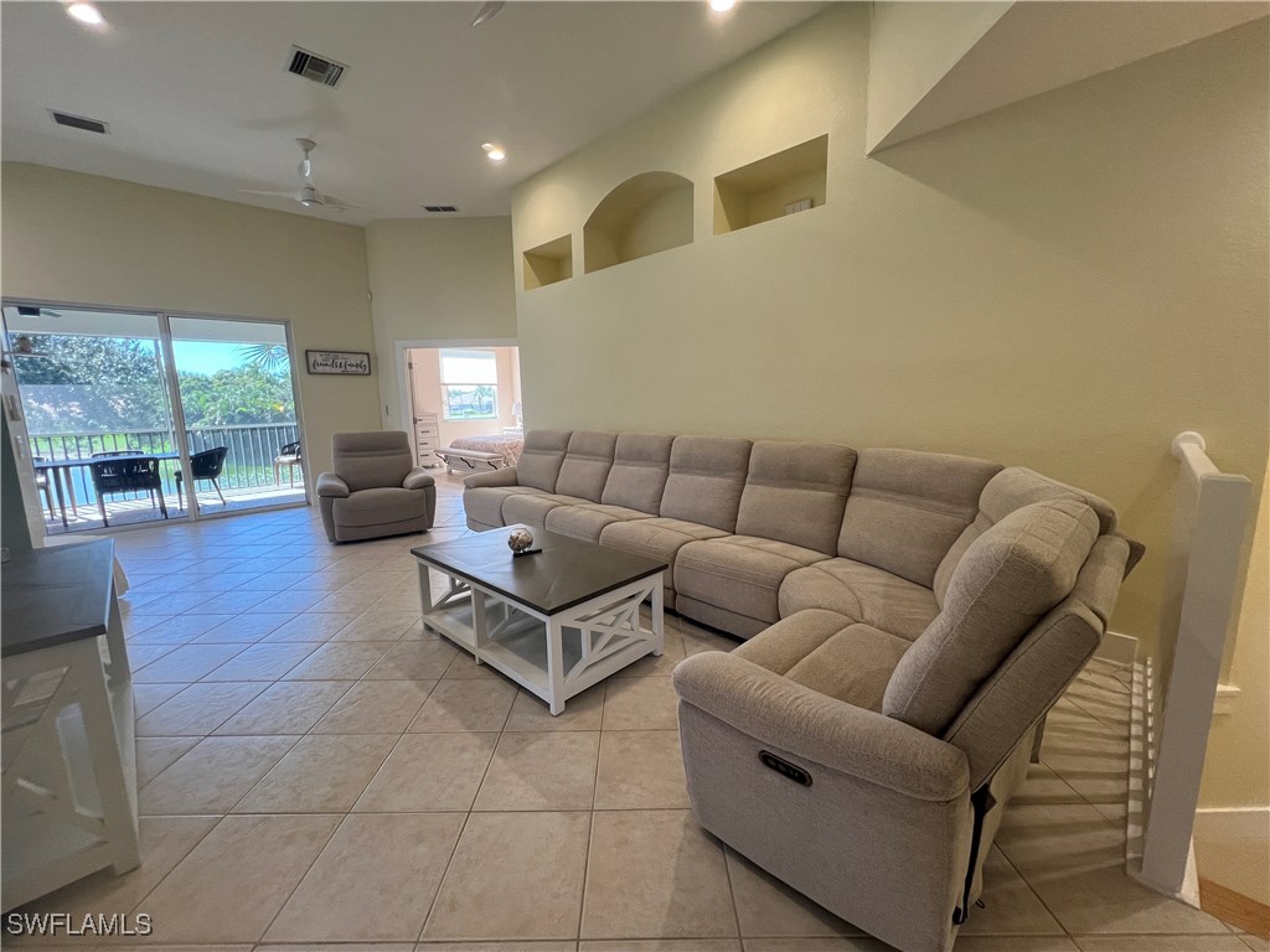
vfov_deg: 89.9
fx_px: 477
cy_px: 476
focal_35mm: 13
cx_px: 635
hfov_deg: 106.2
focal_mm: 1.57
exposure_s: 1/120
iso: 200
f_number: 1.8
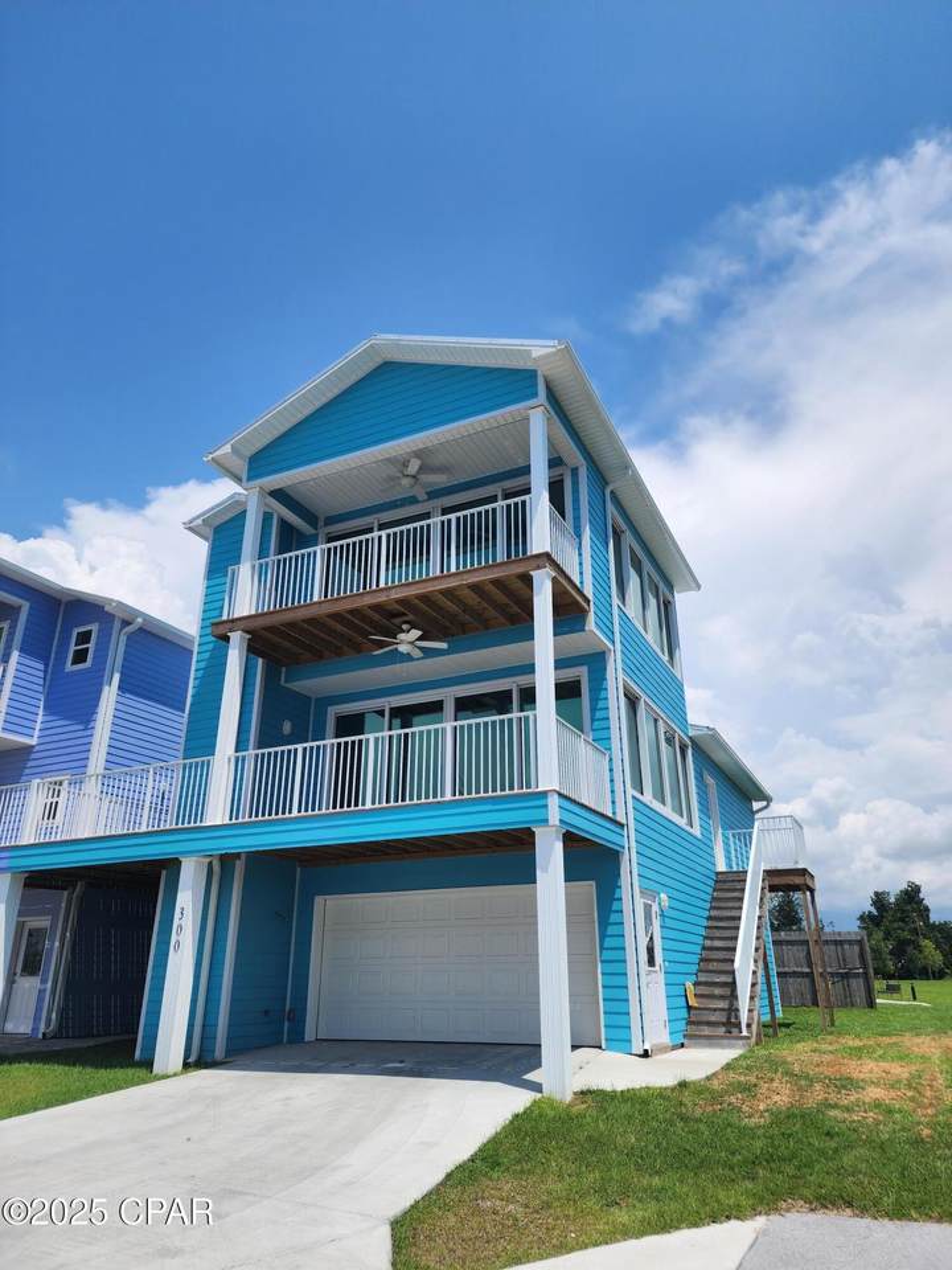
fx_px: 843
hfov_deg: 58.9
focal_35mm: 23
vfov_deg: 73.9
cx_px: 476
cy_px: 635
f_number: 1.8
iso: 12
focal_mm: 6.4
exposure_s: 1/2157
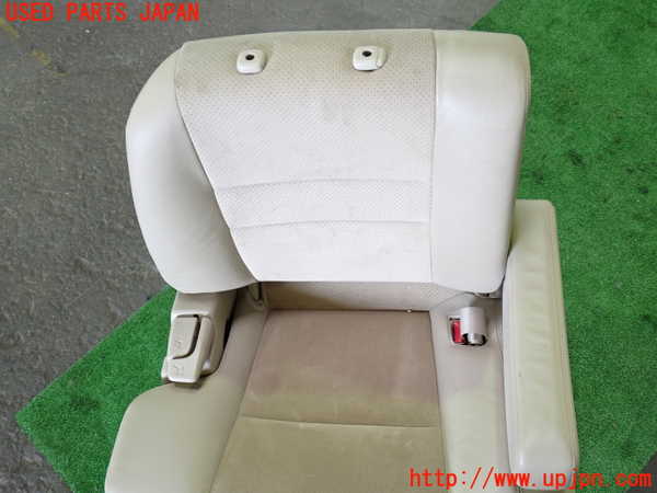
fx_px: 683
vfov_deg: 39.7
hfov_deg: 51.4
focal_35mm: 36
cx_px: 328
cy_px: 246
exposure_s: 1/40
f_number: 2.5
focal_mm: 6.37
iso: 250
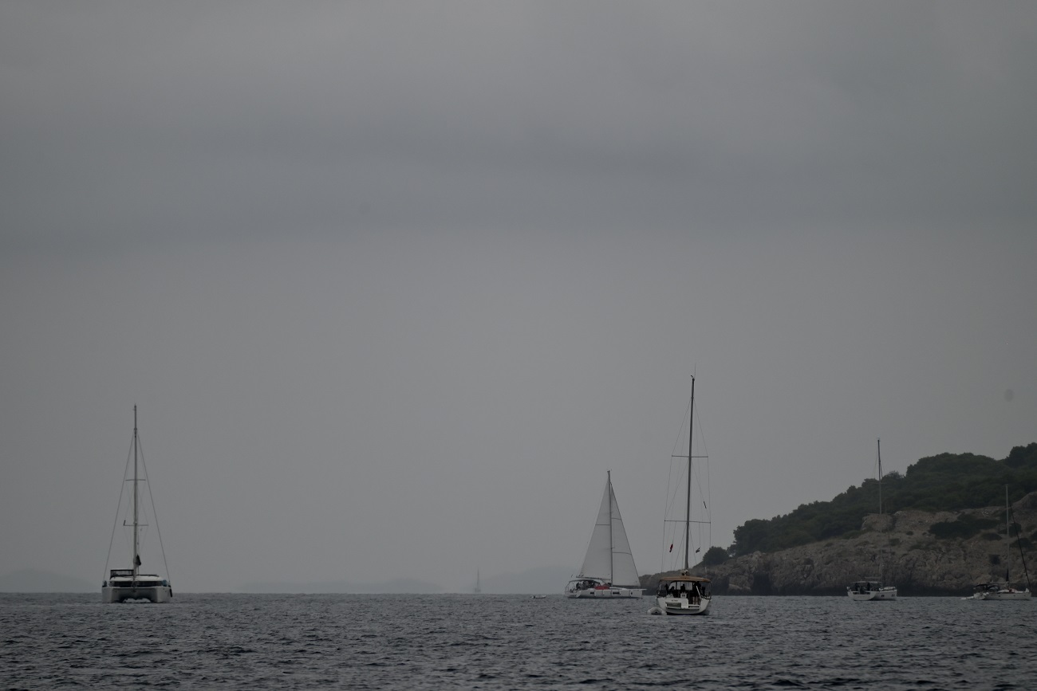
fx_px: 8642
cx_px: 518
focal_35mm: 300
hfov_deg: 6.9
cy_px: 346
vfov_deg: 4.6
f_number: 5.6
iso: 280
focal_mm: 300
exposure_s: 1/1000
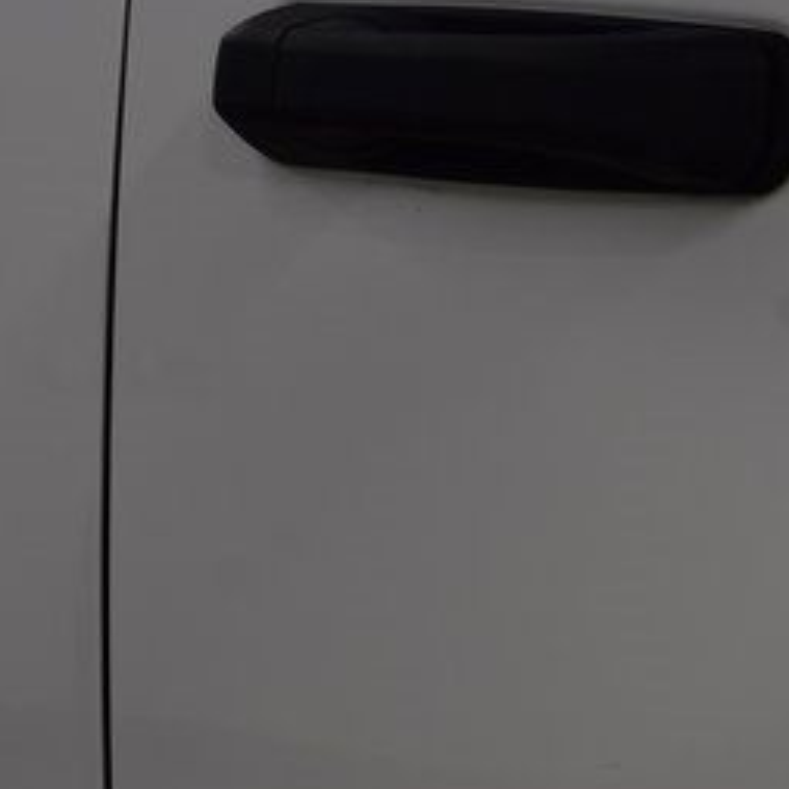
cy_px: 154
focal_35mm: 168
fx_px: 4332
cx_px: -103
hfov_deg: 10.3
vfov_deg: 10.4
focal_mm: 52
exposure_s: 1/30
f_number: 7.1
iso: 400
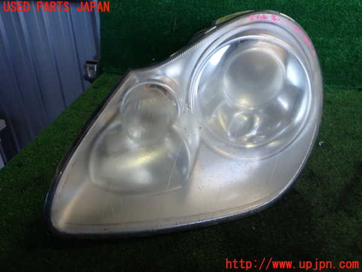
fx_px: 314
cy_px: 136
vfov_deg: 46.8
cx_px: 181
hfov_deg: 60.0
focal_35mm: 30
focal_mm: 5.4
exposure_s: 1/125
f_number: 2.3
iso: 200
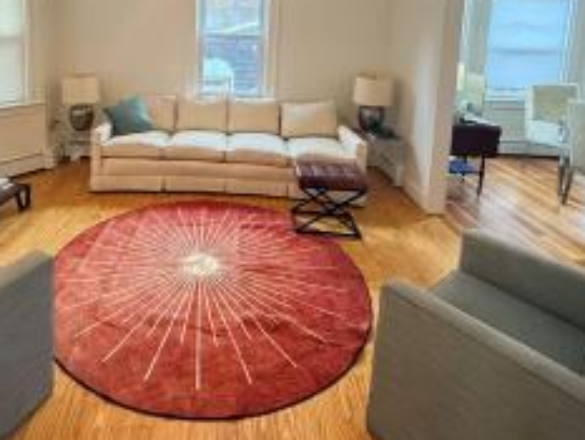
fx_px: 406
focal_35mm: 24
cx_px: 216
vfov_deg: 52.7
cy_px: 80
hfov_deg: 70.3
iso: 500
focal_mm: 2.22
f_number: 2.2
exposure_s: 1/60
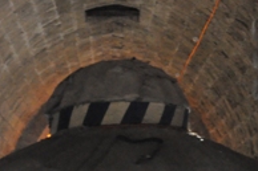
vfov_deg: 8.8
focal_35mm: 154
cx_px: 114
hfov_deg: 13.4
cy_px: 198
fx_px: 1100
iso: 3200
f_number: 4
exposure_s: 1/40
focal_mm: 31
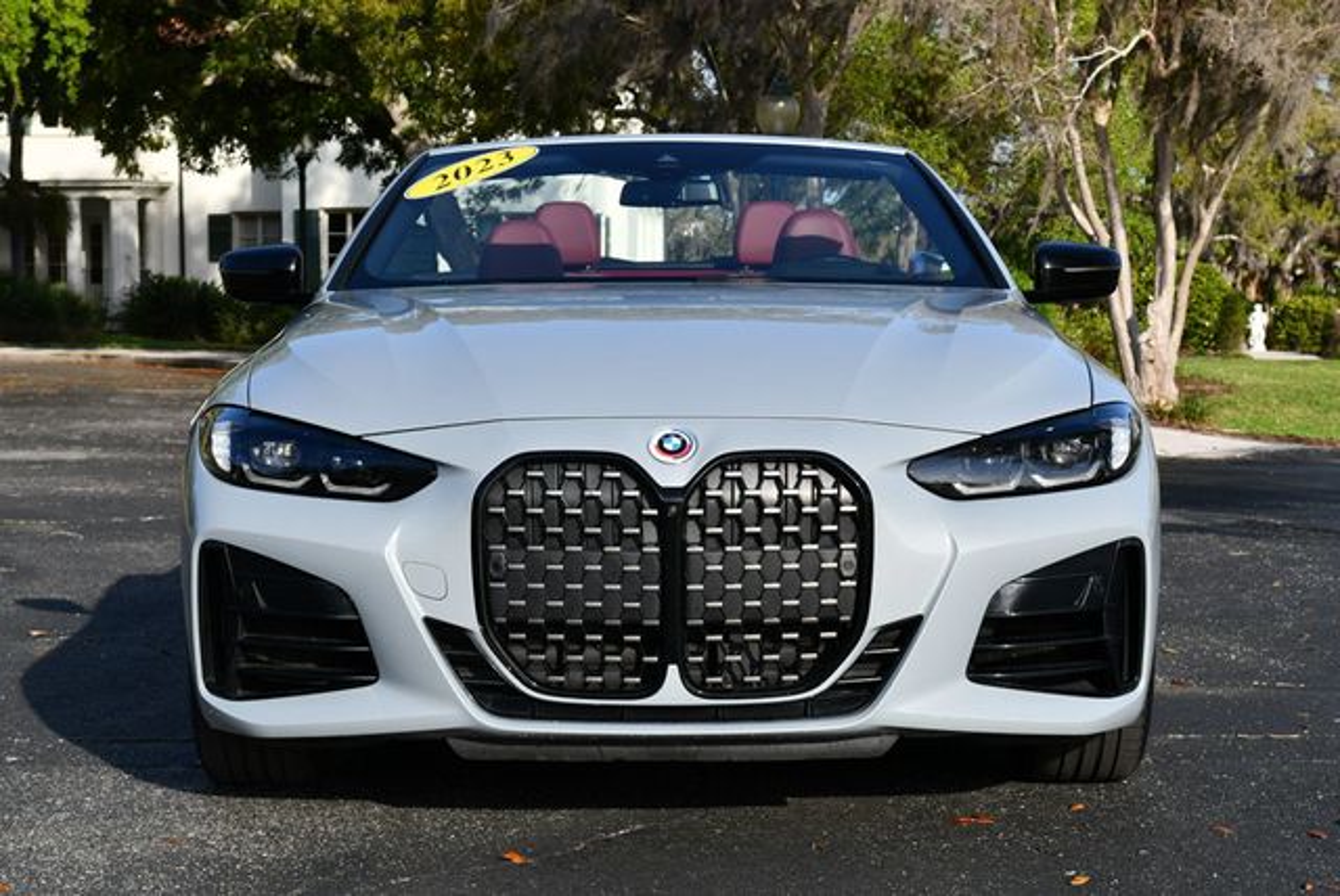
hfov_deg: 25.3
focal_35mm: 80
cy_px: 448
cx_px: 670
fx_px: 2980
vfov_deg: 17.1
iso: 110
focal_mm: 40
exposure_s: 1/250
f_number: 8
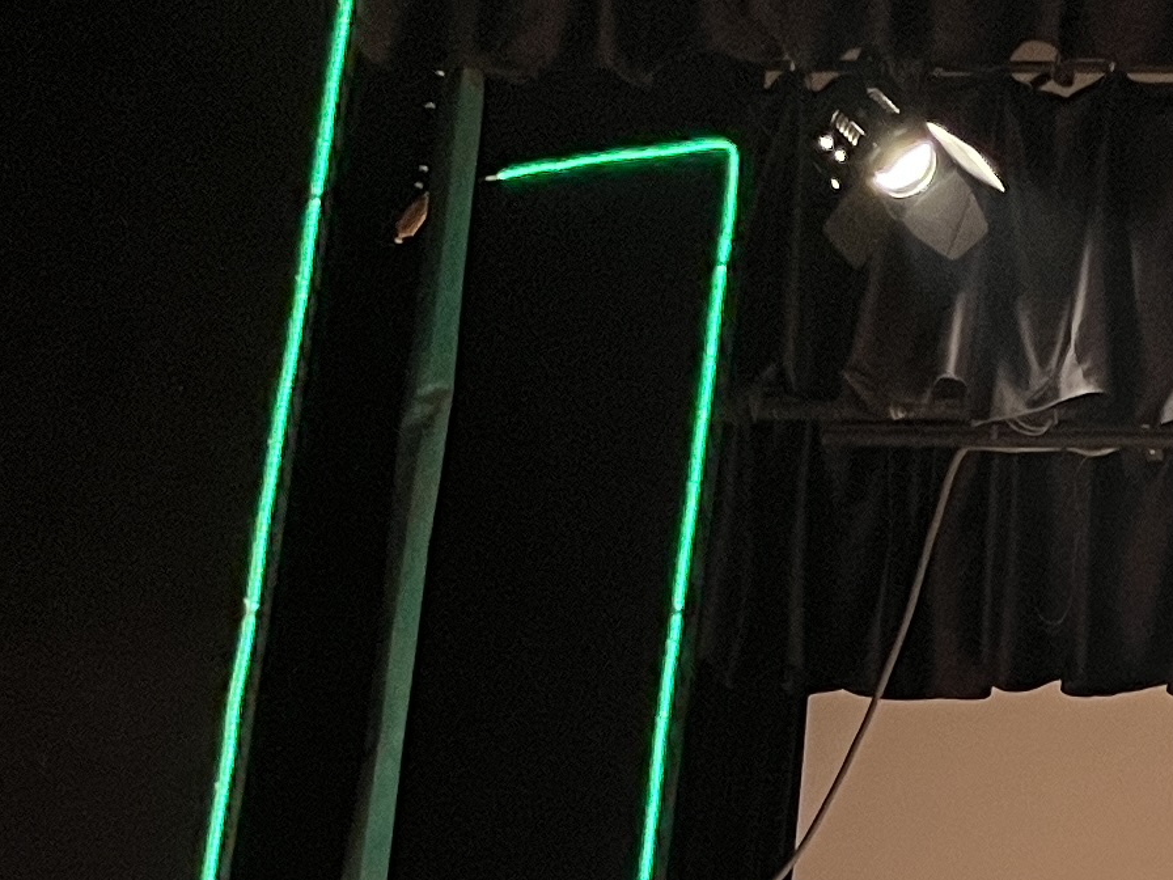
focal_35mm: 117
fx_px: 3965
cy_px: 1539
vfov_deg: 11.8
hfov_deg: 14.7
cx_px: 2109
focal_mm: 5.1
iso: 125
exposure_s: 1/50
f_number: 1.6
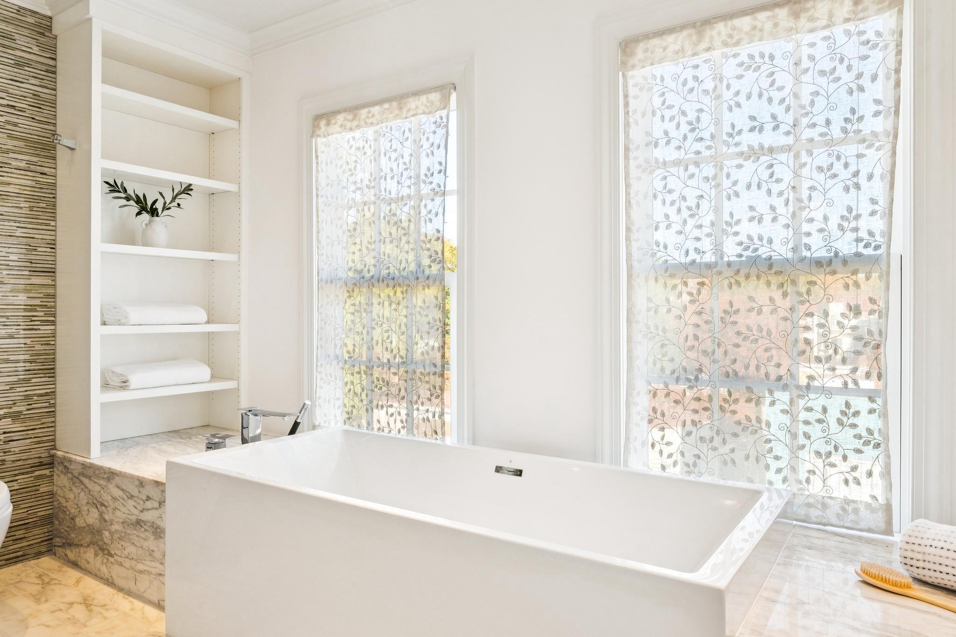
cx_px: 478
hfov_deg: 76.1
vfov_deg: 55.1
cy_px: 318
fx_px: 611
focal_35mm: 23
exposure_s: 1/40
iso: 200
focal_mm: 15.7
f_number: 9
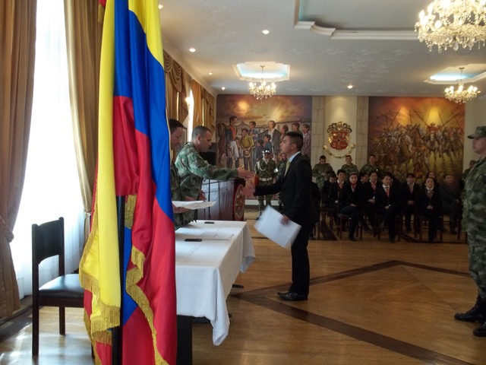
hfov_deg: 55.4
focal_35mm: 33
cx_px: 243
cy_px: 182
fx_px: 463
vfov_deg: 42.9
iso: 160
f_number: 3.3
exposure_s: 1/30
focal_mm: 5.9
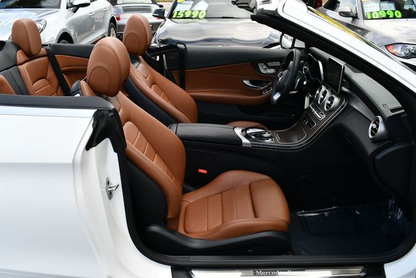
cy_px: 139
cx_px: 208
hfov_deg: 53.1
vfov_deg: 36.9
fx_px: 416
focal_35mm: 36
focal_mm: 18
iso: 200
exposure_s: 1/250
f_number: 5.6
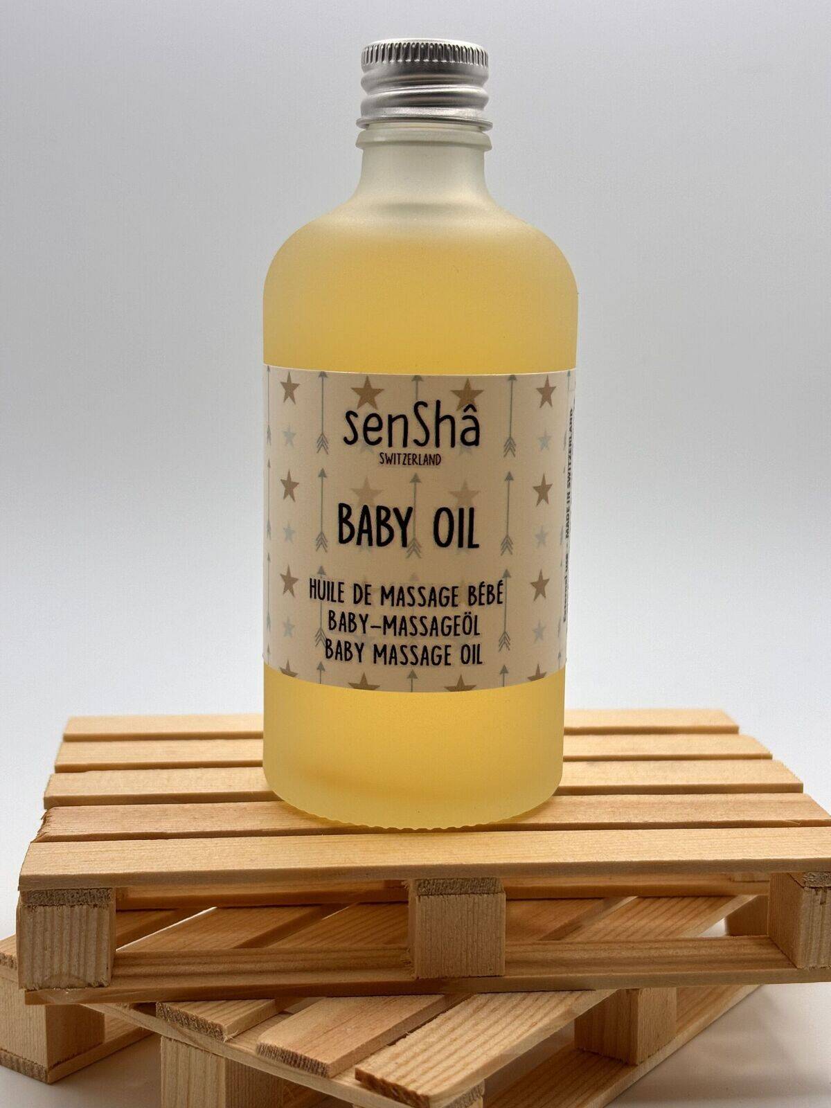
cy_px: 554
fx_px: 1664
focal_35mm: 52
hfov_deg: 28.0
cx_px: 416
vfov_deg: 36.8
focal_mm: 5.96
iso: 32
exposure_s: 1/244
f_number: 1.6
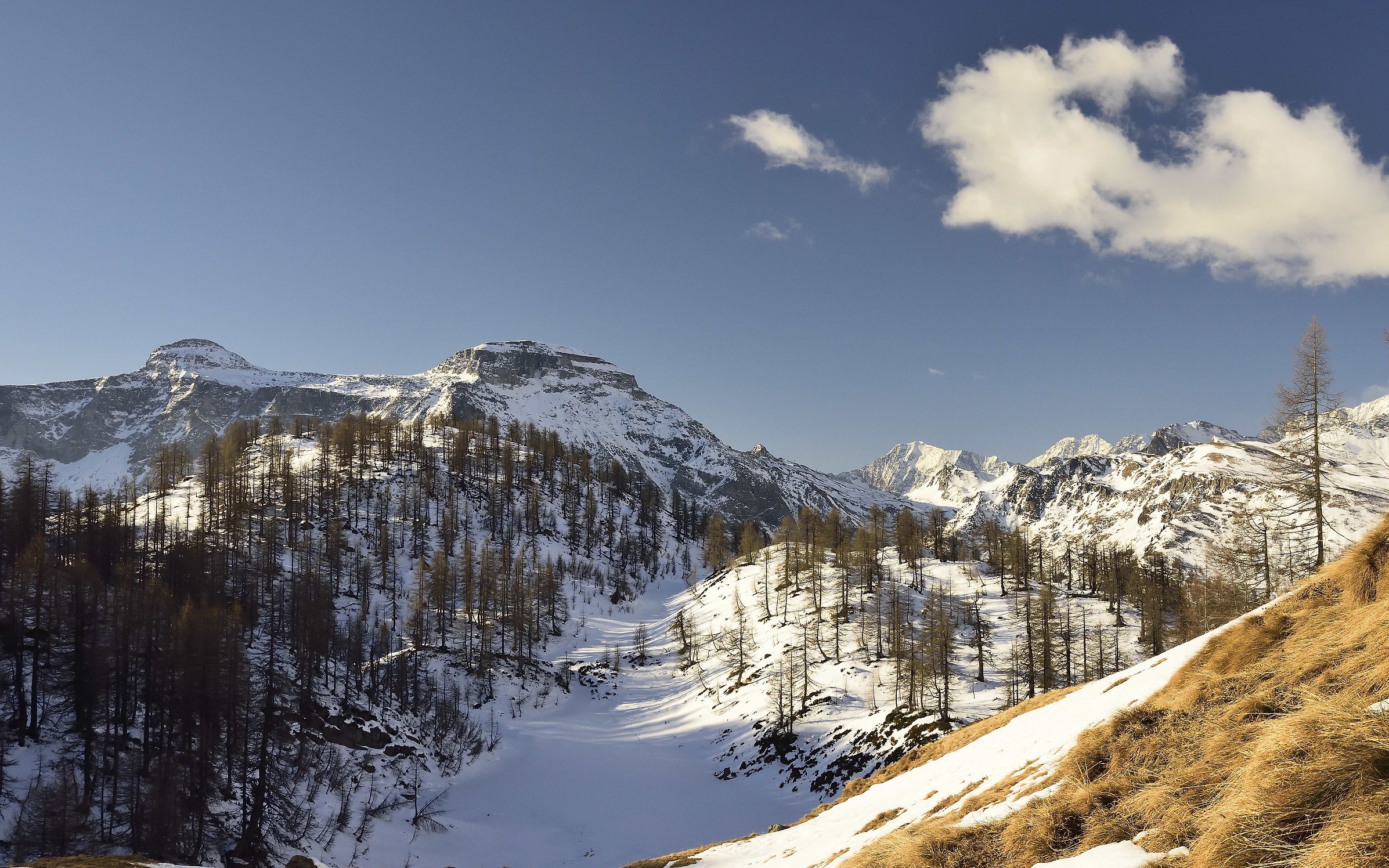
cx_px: 694
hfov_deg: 43.5
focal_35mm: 46
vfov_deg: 28.0
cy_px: 438
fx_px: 1741
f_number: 7.1
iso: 1000
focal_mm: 30
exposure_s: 1/1000
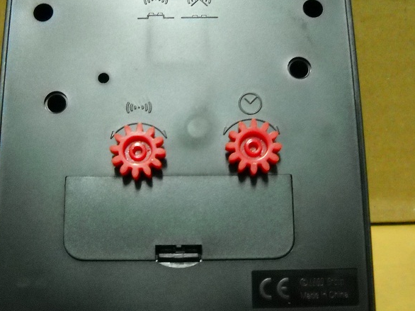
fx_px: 671
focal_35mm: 56
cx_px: 185
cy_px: 138
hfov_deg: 34.3
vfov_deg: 26.1
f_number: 3.1
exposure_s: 1/8
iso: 702
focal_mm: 6.72
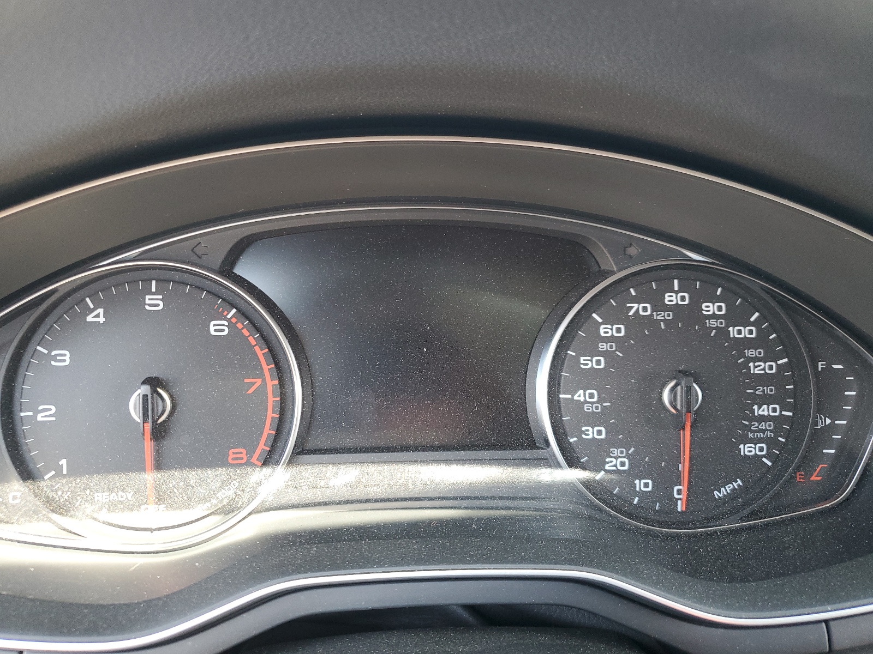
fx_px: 656
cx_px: 436
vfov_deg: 53.1
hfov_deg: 67.3
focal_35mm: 26
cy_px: 327
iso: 107
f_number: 1.5
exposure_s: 1/60.2
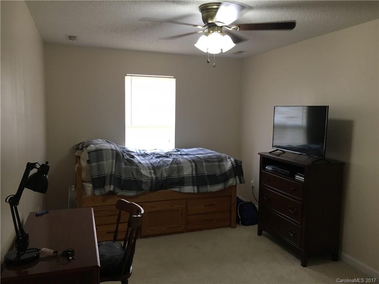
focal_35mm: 29
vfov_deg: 48.2
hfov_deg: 61.7
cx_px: 190
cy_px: 142
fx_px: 318
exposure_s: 1/30
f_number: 2.2
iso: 100
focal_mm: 4.15
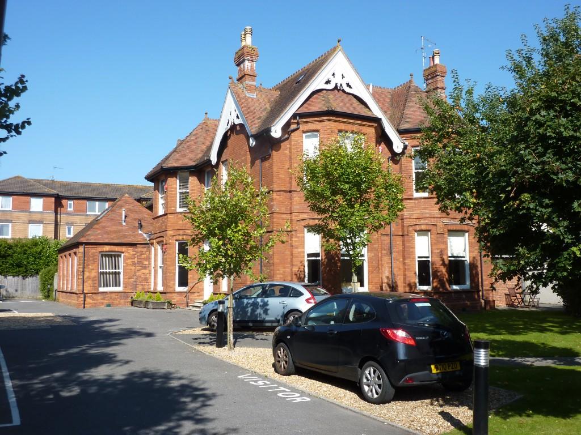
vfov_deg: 44.2
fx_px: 537
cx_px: 290
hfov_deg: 56.8
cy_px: 218
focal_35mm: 32
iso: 80
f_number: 4
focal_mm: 5.3
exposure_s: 1/500
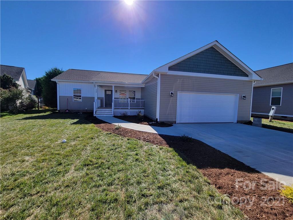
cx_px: 146
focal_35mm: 13
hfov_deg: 106.2
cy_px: 110
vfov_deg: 89.9
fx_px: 110
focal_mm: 2.2
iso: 50
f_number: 2.2
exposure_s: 1/1251
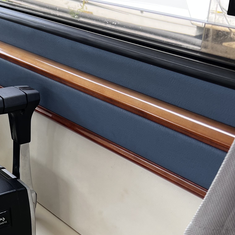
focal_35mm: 61
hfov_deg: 26.3
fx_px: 469
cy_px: 214
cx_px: -12
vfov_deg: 27.1
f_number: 1.5
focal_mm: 5.7
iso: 50
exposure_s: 1/361
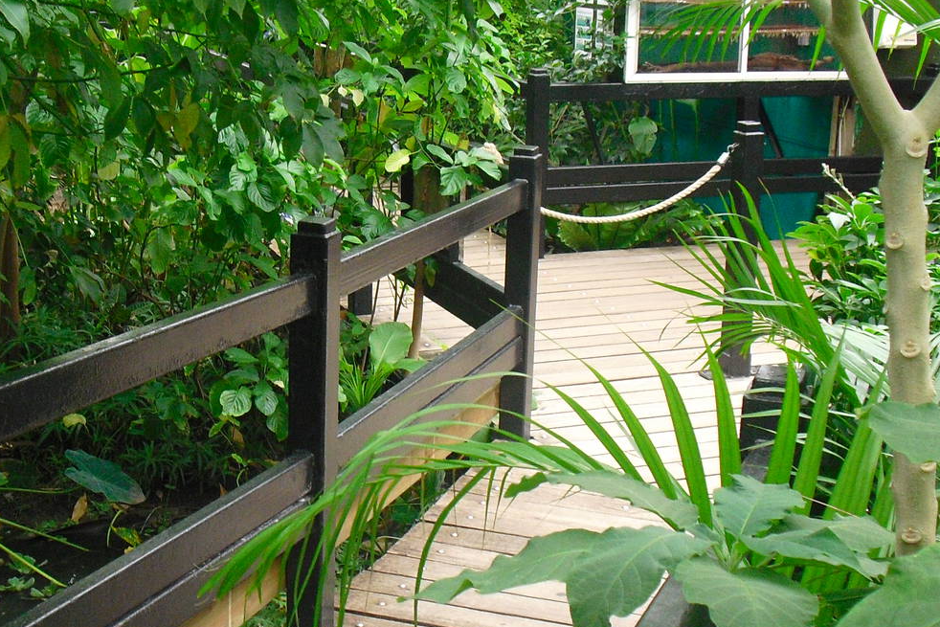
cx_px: 343
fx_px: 1593
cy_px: 366
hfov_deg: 32.7
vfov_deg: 22.2
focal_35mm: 61
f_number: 3.1
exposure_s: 1/60
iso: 400
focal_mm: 6.3
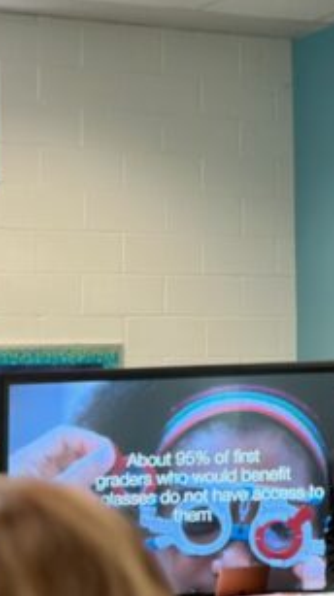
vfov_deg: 16.4
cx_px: 720
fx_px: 2069
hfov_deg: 8.6
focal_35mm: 131
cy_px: 198
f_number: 1.78
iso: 80
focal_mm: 6.86
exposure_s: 1/60
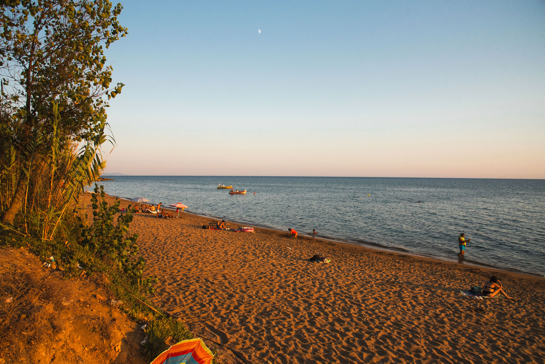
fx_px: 363
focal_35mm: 24
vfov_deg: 53.2
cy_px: 182
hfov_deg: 73.7
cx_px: 272
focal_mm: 24
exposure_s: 1/1000
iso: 640
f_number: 9
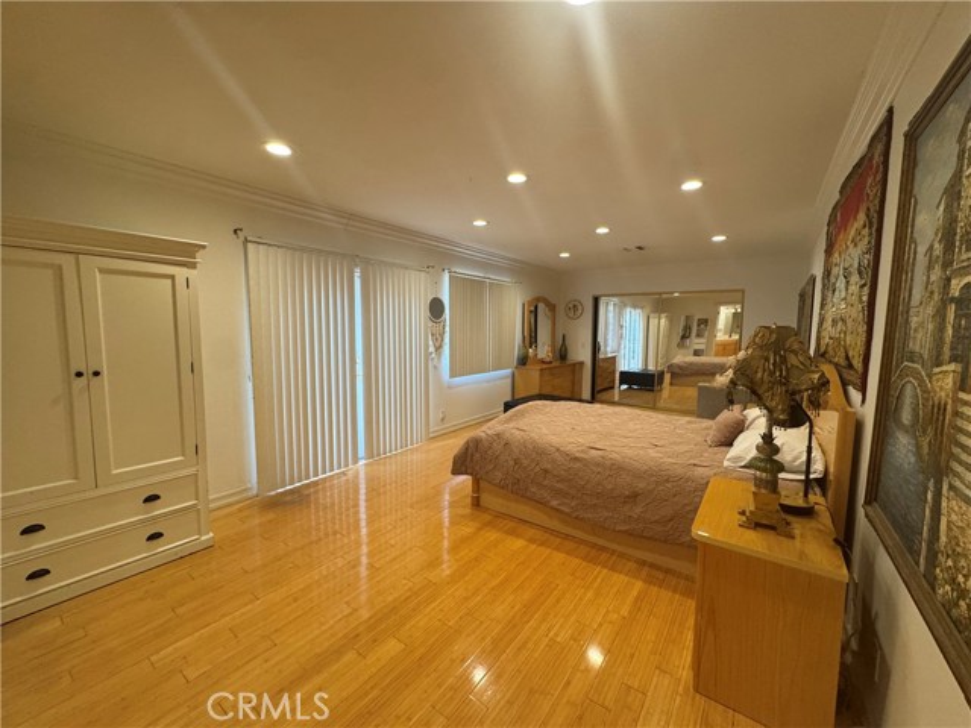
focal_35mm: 14
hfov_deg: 102.1
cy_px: 364
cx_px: 486
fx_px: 393
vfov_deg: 85.7
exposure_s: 1/120
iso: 200
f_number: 2.2
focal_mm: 2.22
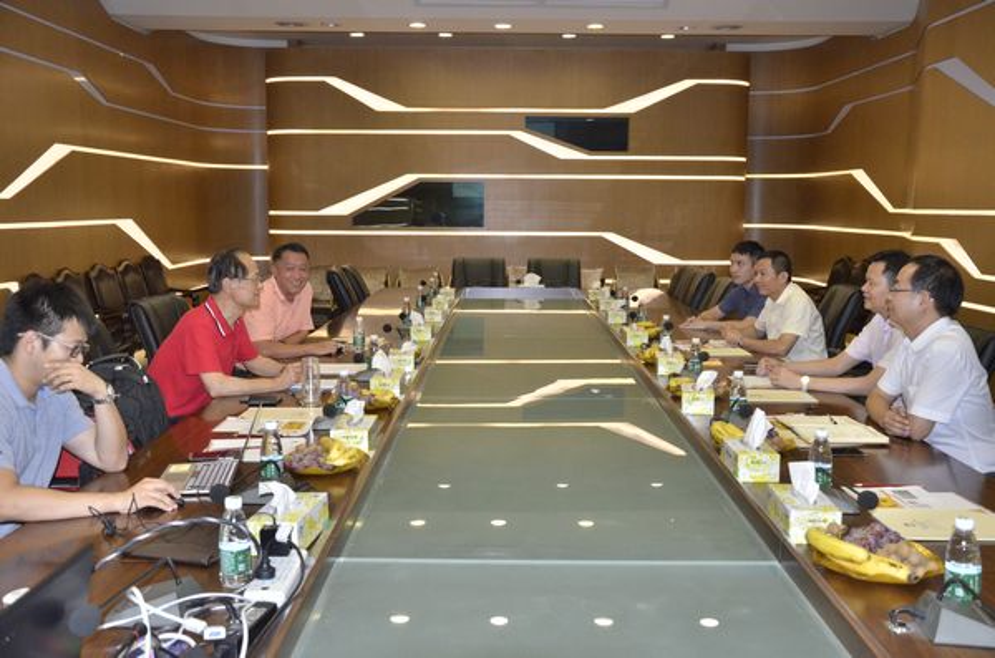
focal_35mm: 36
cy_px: 329
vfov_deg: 36.7
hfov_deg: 53.2
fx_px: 993
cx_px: 498
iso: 2200
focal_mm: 24
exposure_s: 1/100
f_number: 5.6
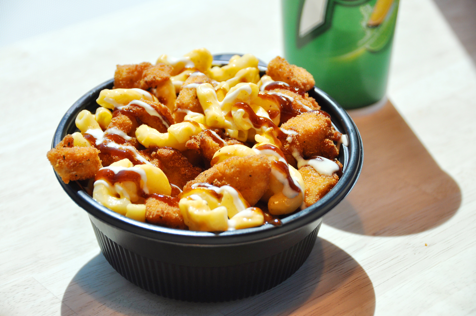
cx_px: 238
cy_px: 158
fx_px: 1288
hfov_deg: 20.9
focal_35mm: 98
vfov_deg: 14.0
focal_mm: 65
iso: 360
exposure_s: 1/500
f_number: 5.6
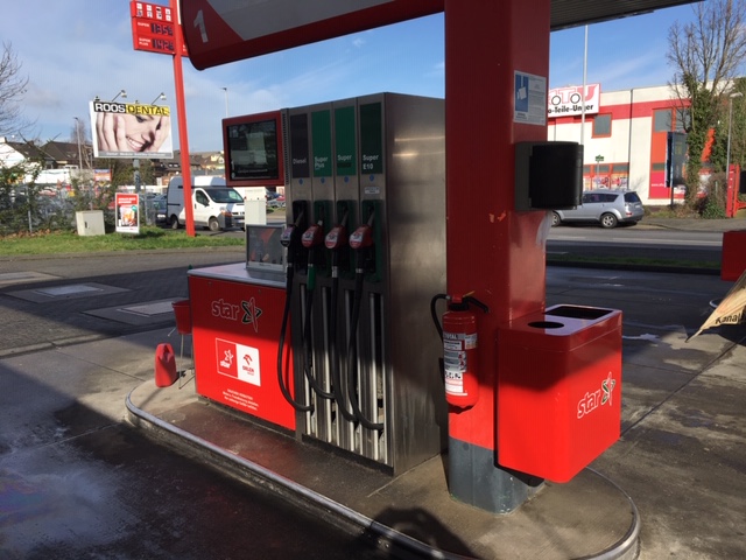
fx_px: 625
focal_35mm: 29
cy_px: 280
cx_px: 373
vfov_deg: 48.2
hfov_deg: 61.7
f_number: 2.2
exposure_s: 1/1374
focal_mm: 4.15
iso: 25
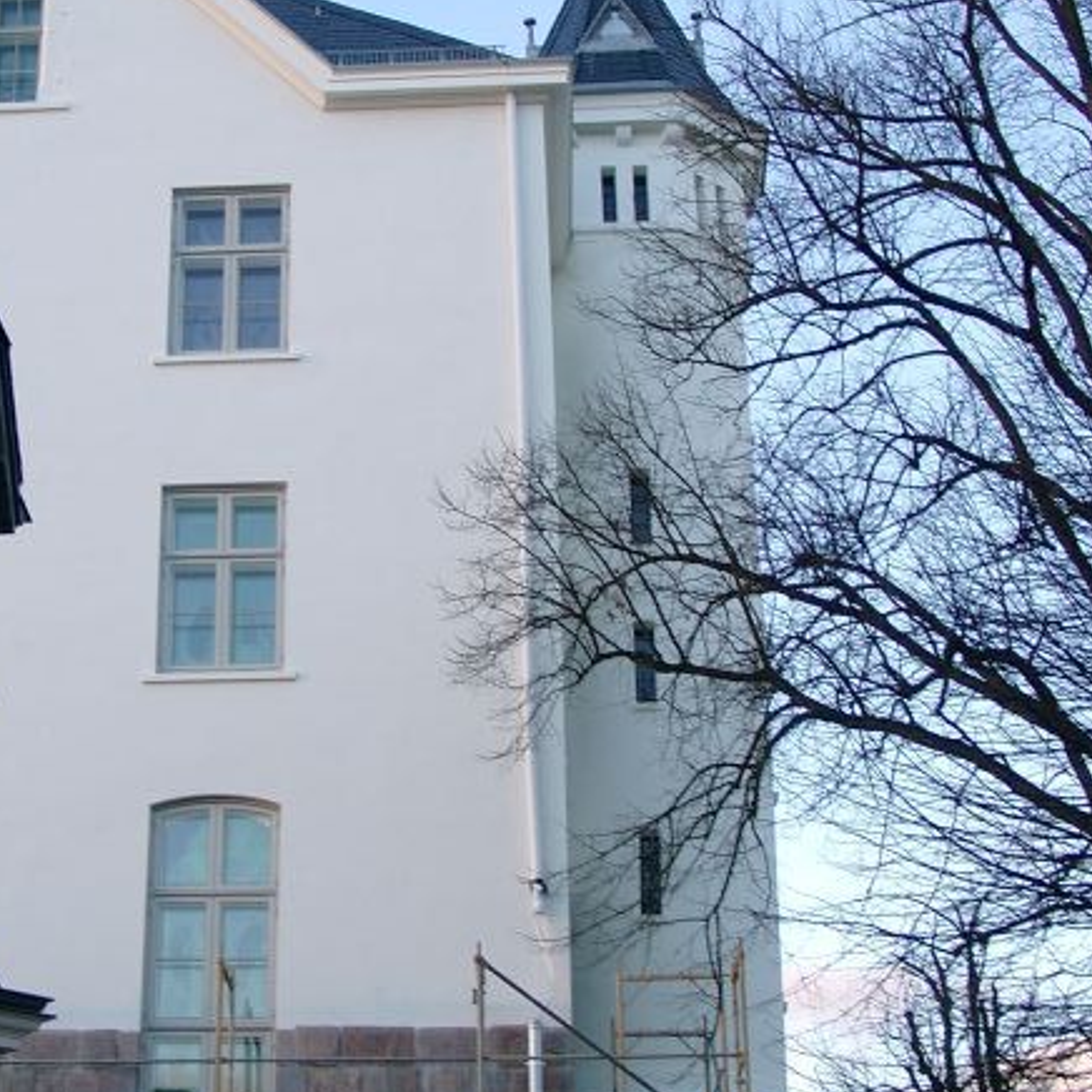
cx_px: 366
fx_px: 2605
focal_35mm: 73
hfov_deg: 23.6
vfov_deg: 23.7
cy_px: 526
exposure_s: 1/90.3
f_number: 2.8
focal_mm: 9.29
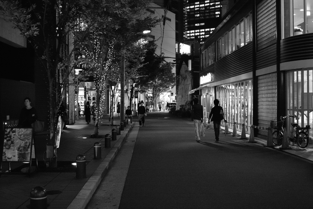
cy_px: 104
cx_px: 156
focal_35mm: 41
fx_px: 356
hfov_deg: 47.4
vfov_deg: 32.6
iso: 800
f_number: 2.8
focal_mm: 24.2
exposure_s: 1/30
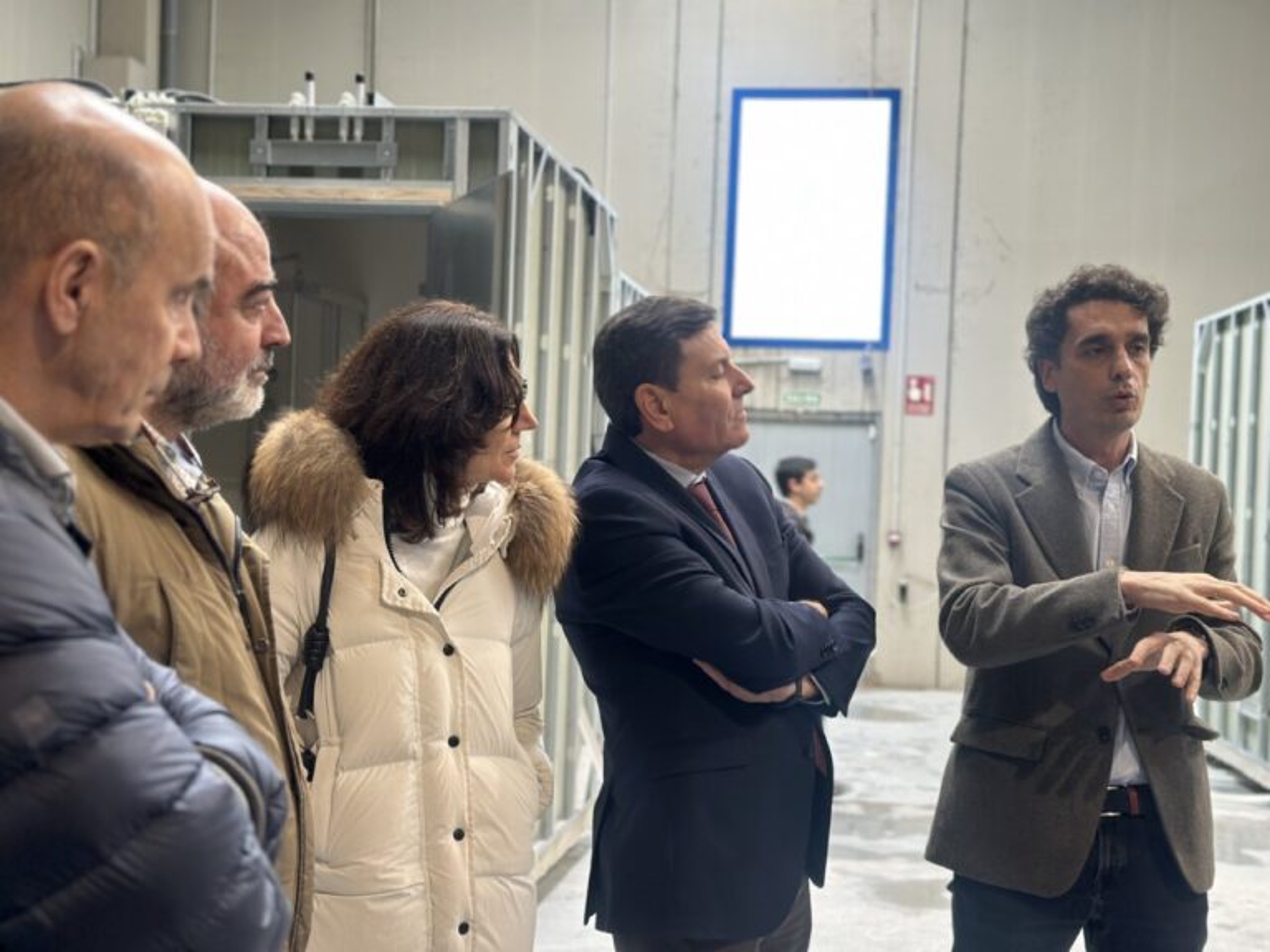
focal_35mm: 48
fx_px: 1761
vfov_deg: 30.3
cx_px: 635
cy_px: 476
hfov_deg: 39.7
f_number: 1.78
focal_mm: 6.86
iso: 125
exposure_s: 1/62
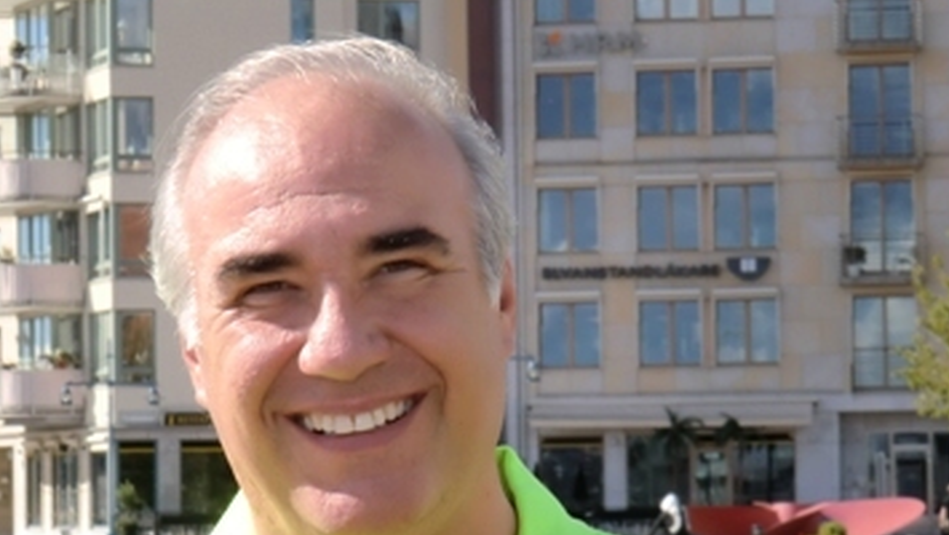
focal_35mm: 161
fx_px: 4053
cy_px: 424
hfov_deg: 13.4
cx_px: 495
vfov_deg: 7.5
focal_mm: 18.8
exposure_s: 1/250
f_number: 5
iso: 64
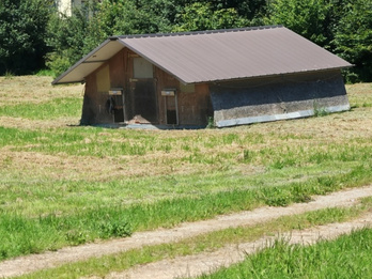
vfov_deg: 9.9
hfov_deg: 13.2
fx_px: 1612
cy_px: 59
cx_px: 166
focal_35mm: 150
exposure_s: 1/1900
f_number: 1.6
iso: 50
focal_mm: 7.62
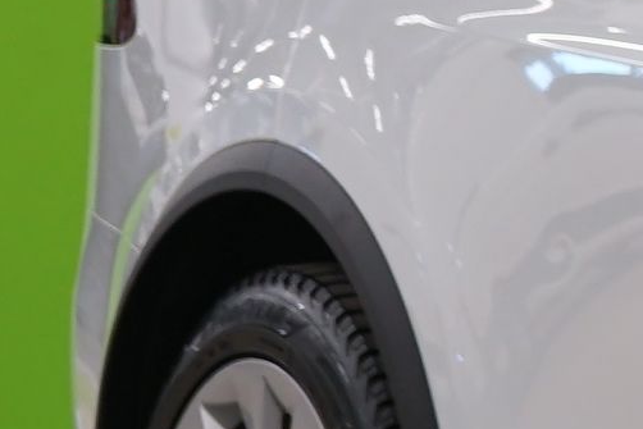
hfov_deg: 5.0
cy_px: 273
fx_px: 6860
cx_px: 2211
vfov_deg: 3.6
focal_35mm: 384
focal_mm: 49
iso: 400
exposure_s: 1/13
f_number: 4.5
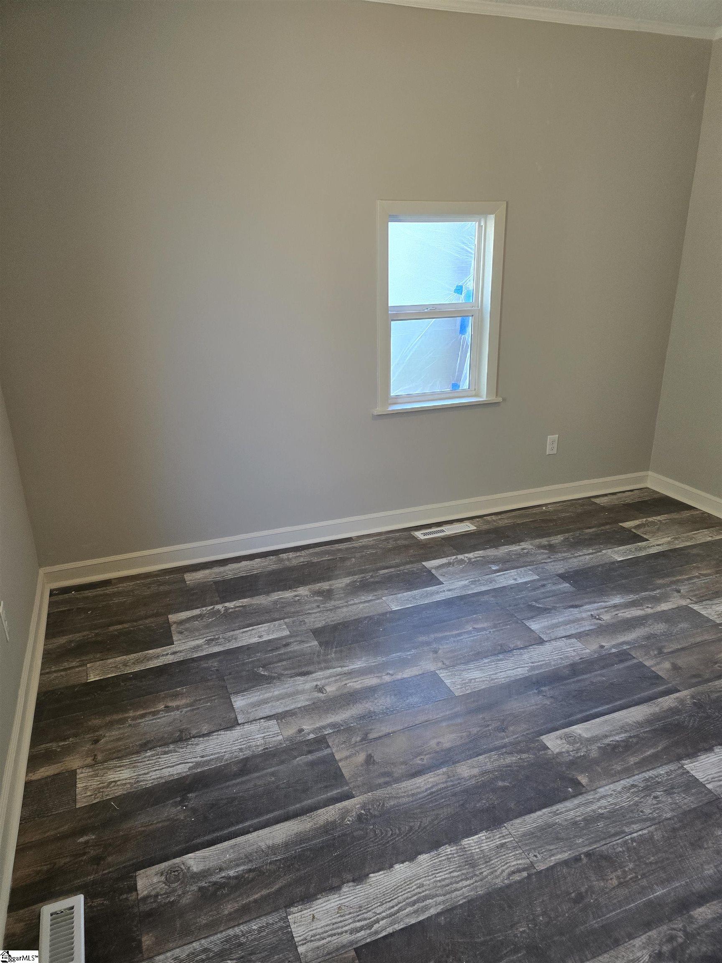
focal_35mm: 23
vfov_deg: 73.9
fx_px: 640
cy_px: 482
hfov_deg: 58.9
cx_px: 361
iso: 250
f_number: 1.7
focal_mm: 6.3
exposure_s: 1/120
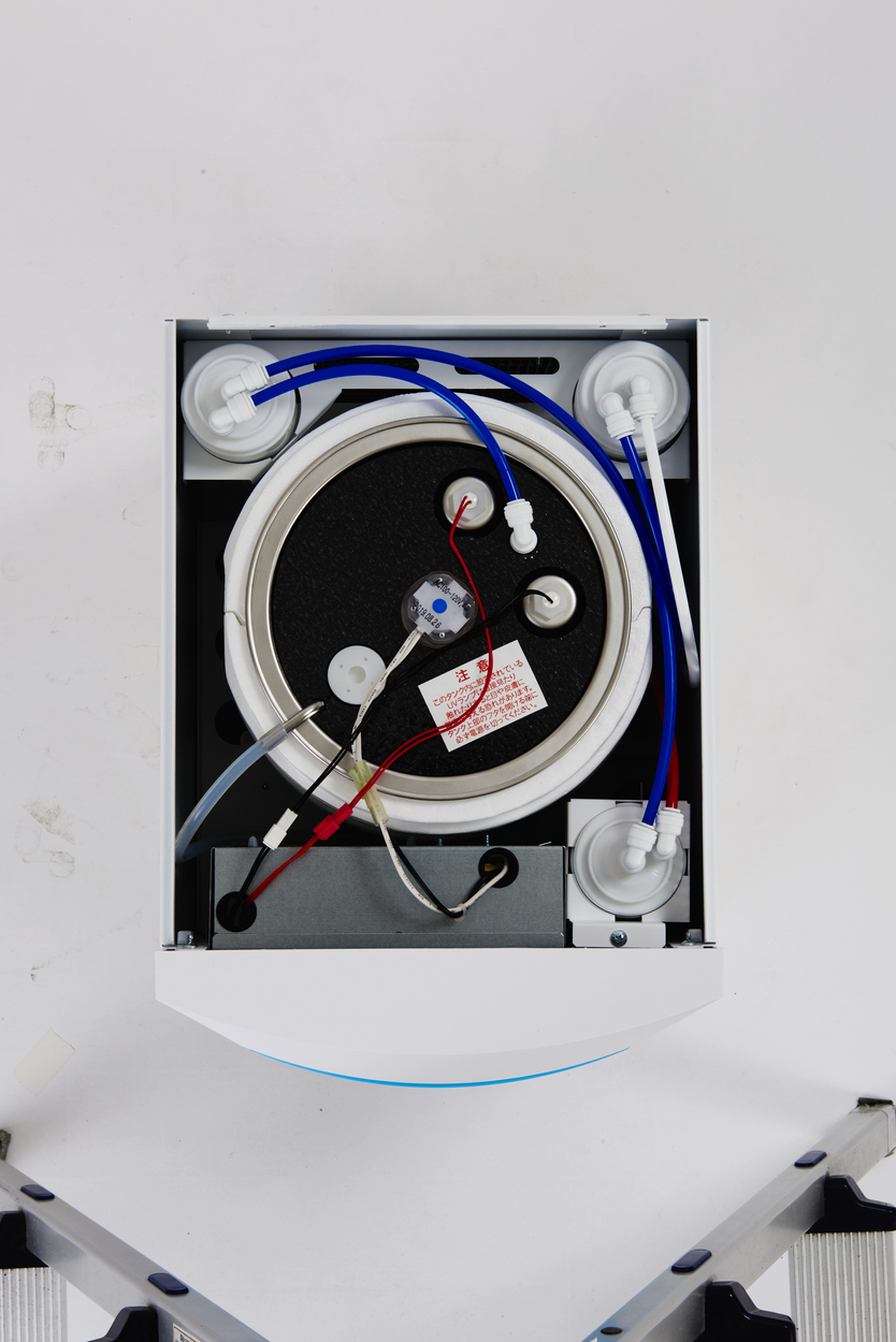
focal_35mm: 70
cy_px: 671
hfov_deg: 19.5
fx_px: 2612
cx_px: 448
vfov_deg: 28.8
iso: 200
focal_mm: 70
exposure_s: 1/125
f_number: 18
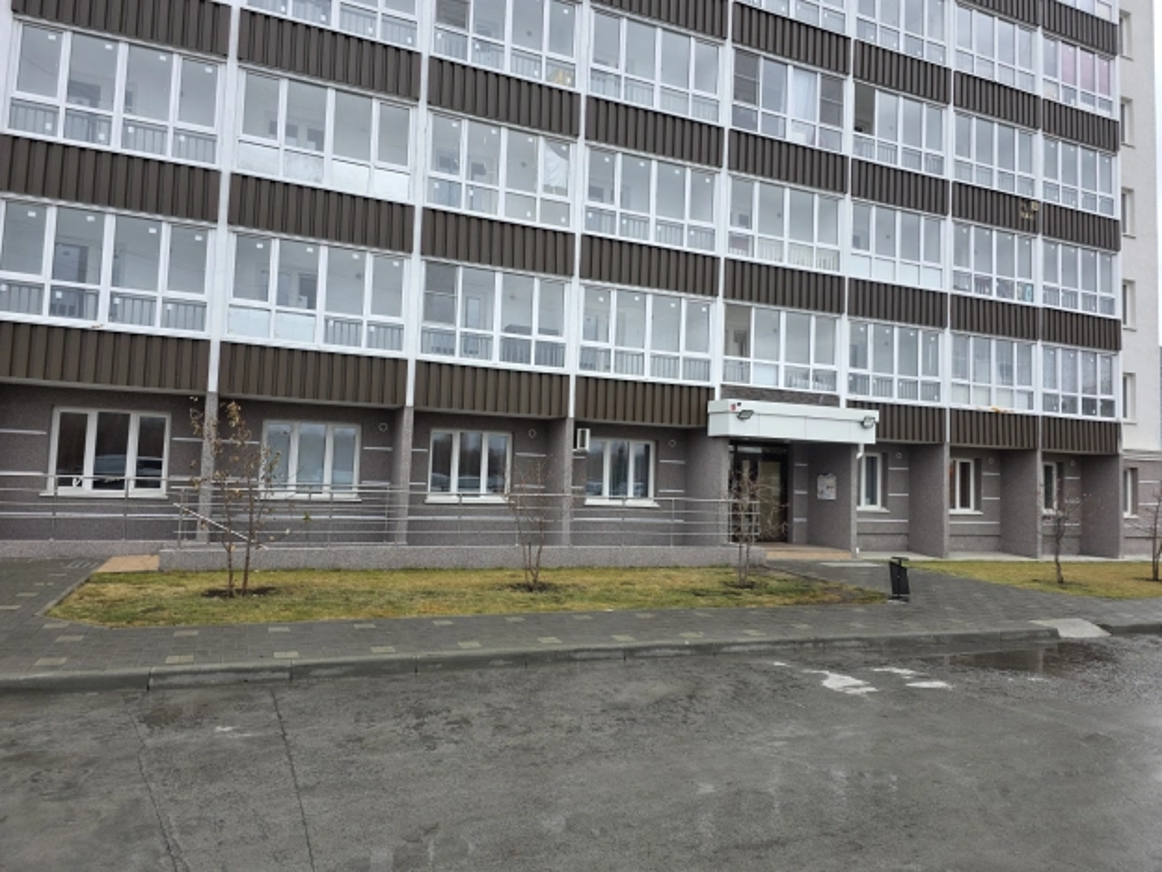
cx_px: 581
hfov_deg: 73.9
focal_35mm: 23
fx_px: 772
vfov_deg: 58.9
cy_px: 436
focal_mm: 6.3
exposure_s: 1/180
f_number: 1.7
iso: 50
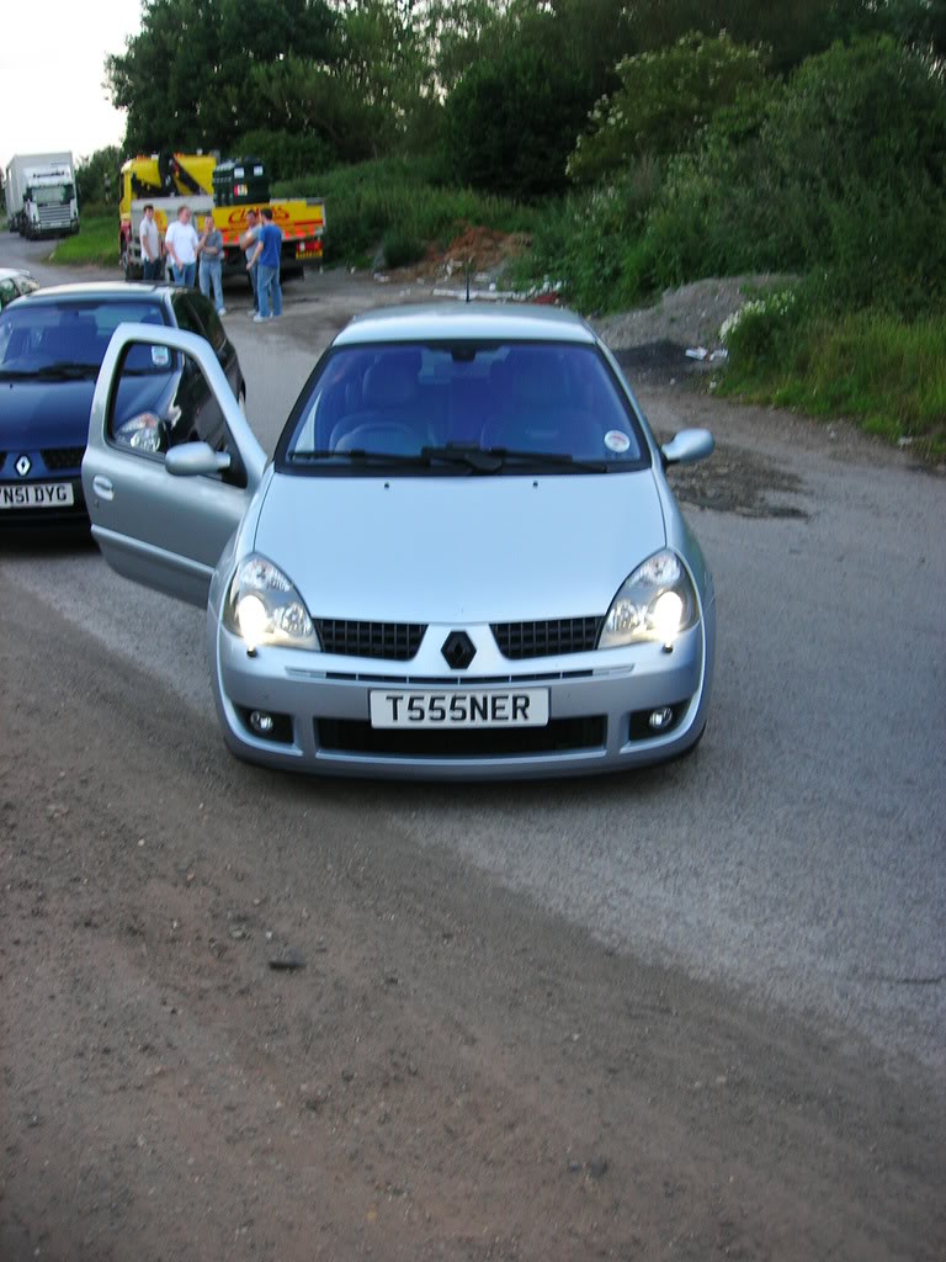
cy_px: 631
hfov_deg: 37.7
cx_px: 473
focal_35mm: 38
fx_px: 1385
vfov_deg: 49.0
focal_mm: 7.8
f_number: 2.8
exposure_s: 1/40.1
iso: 64
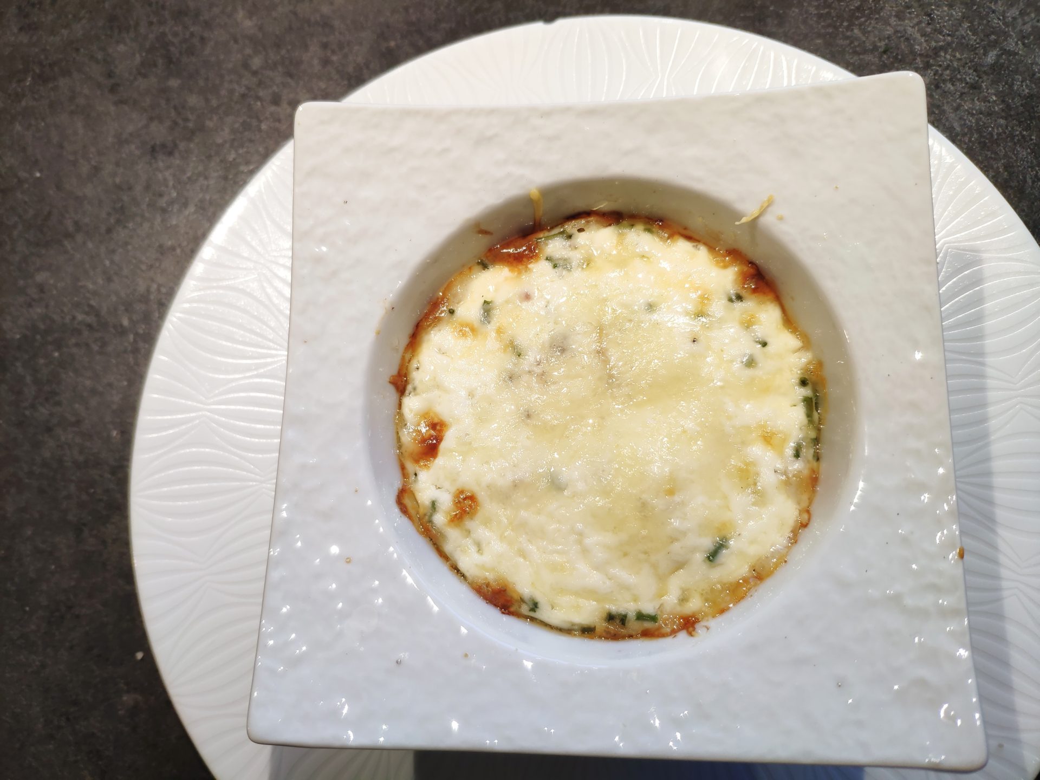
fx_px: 631
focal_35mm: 21
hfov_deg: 79.0
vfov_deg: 63.4
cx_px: 520
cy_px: 390
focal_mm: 4.22
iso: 217
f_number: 1.8
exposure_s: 1/100
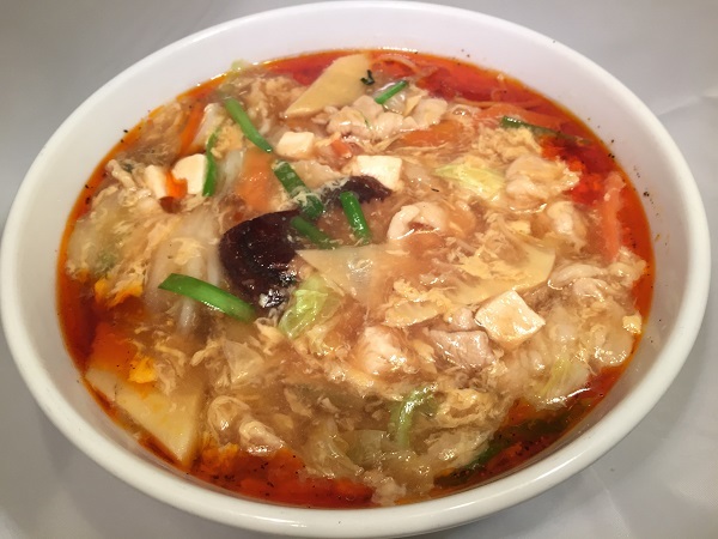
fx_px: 602
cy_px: 270
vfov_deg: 48.2
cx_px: 359
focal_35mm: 29
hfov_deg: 61.7
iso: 40
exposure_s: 1/33
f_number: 2.2
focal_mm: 4.15
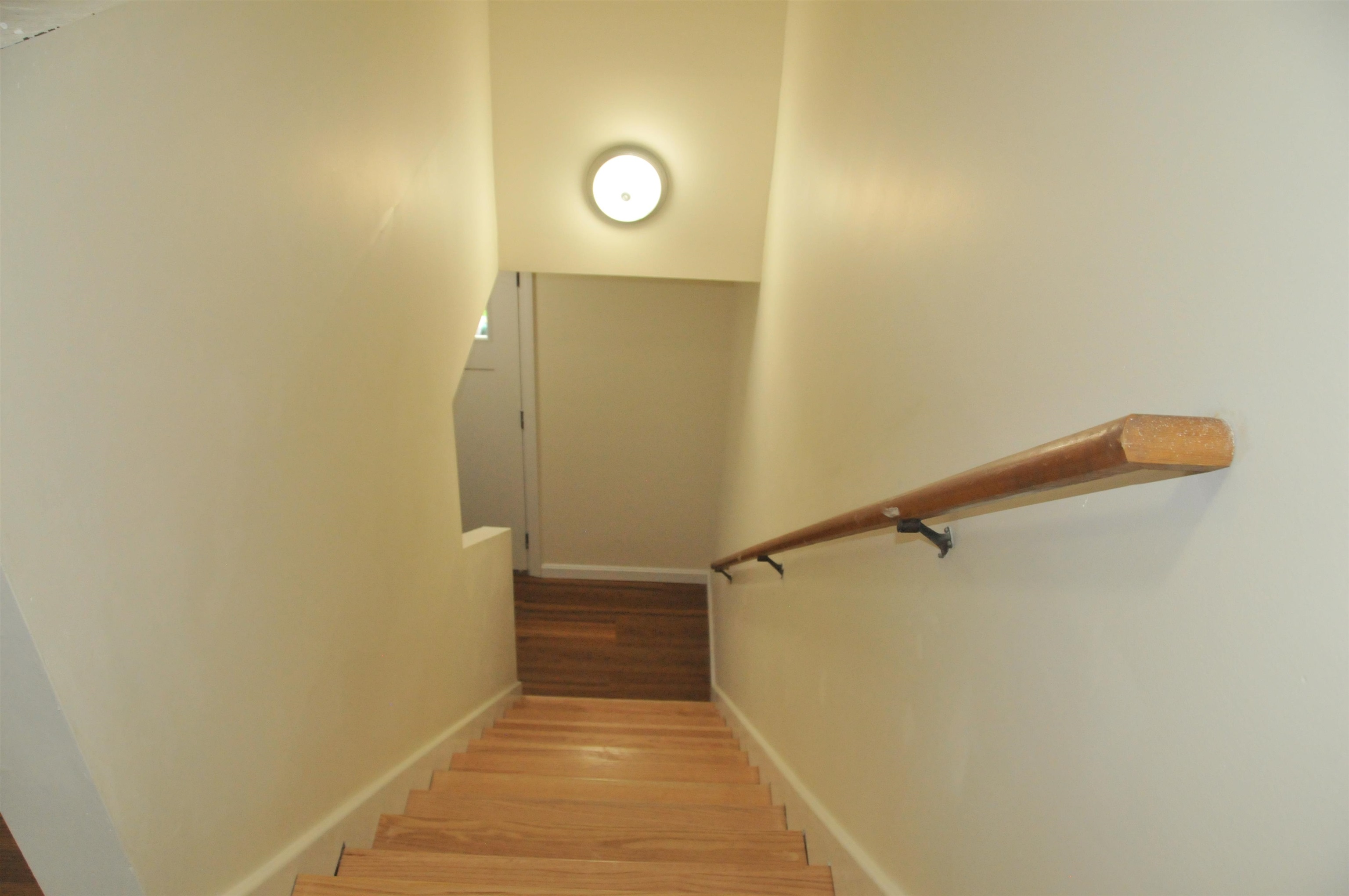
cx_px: 674
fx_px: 1010
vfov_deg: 47.8
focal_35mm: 27
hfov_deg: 67.4
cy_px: 448
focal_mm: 18
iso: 1600
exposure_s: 1/160
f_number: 5.6
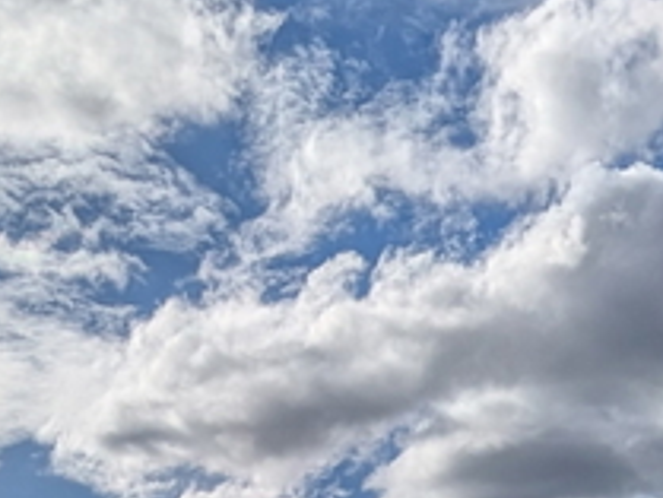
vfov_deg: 17.9
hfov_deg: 27.8
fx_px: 1322
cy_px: 845
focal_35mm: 69
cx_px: 476
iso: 41
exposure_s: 1/14706
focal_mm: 2.02
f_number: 1.7
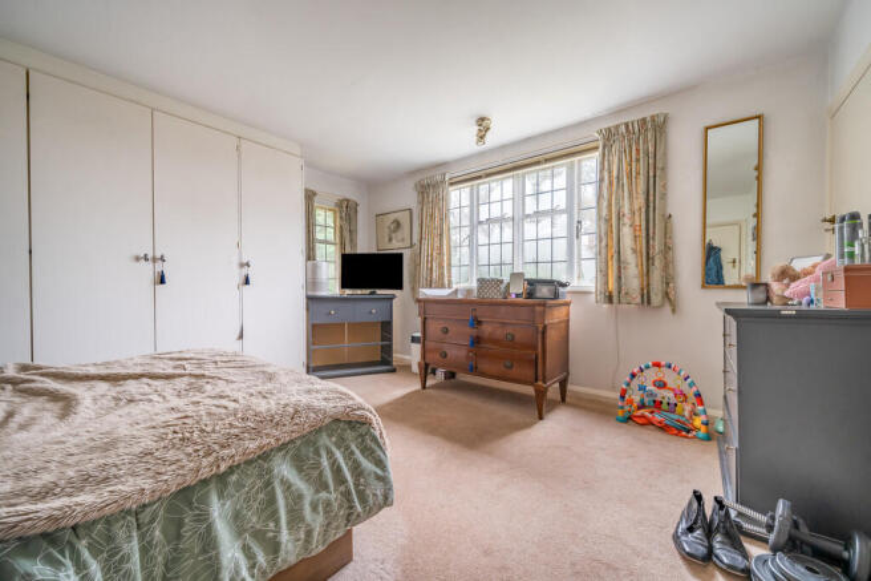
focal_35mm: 13
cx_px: 436
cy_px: 290
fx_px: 314
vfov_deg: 85.4
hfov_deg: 108.3
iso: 100
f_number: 8
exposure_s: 1/3
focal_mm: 13
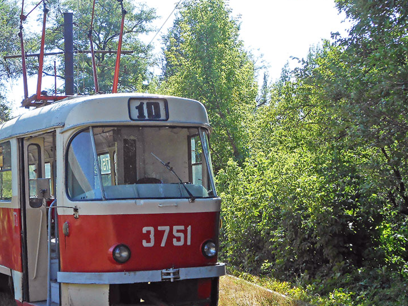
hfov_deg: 26.4
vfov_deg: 20.2
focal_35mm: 73
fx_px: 860
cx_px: 109
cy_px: 142
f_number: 4.5
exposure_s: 1/250
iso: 80
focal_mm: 7.8
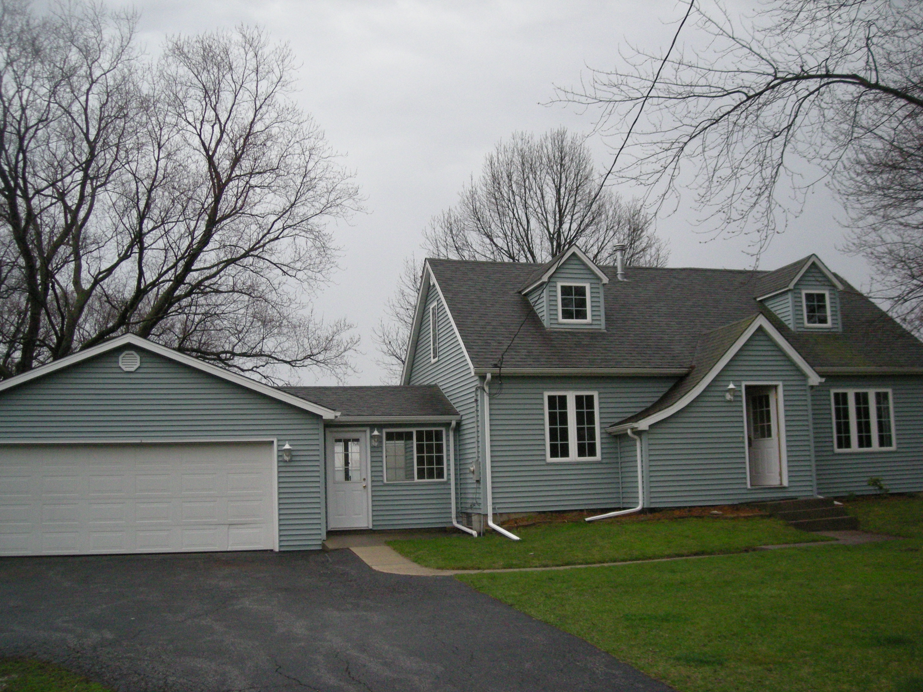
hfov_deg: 51.4
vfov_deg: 39.7
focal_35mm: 36
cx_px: 451
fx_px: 960
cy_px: 352
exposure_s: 1/64
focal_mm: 5.7
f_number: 2.8
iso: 345
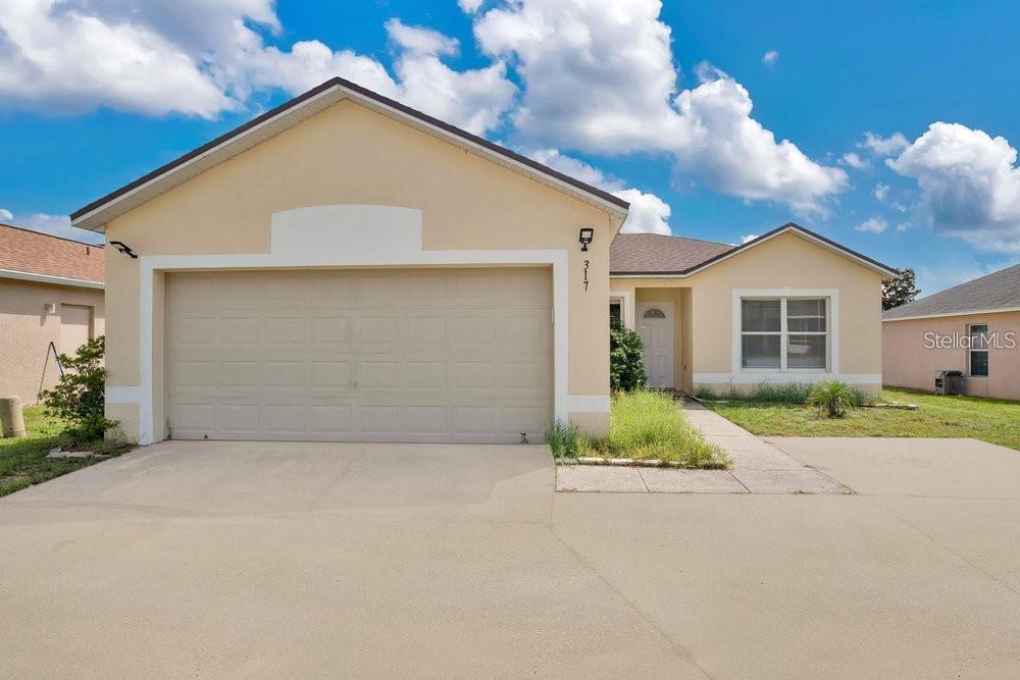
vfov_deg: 61.9
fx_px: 567
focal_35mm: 20
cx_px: 510
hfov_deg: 84.0
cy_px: 340
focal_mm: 20
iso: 100
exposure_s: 1/200
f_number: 10
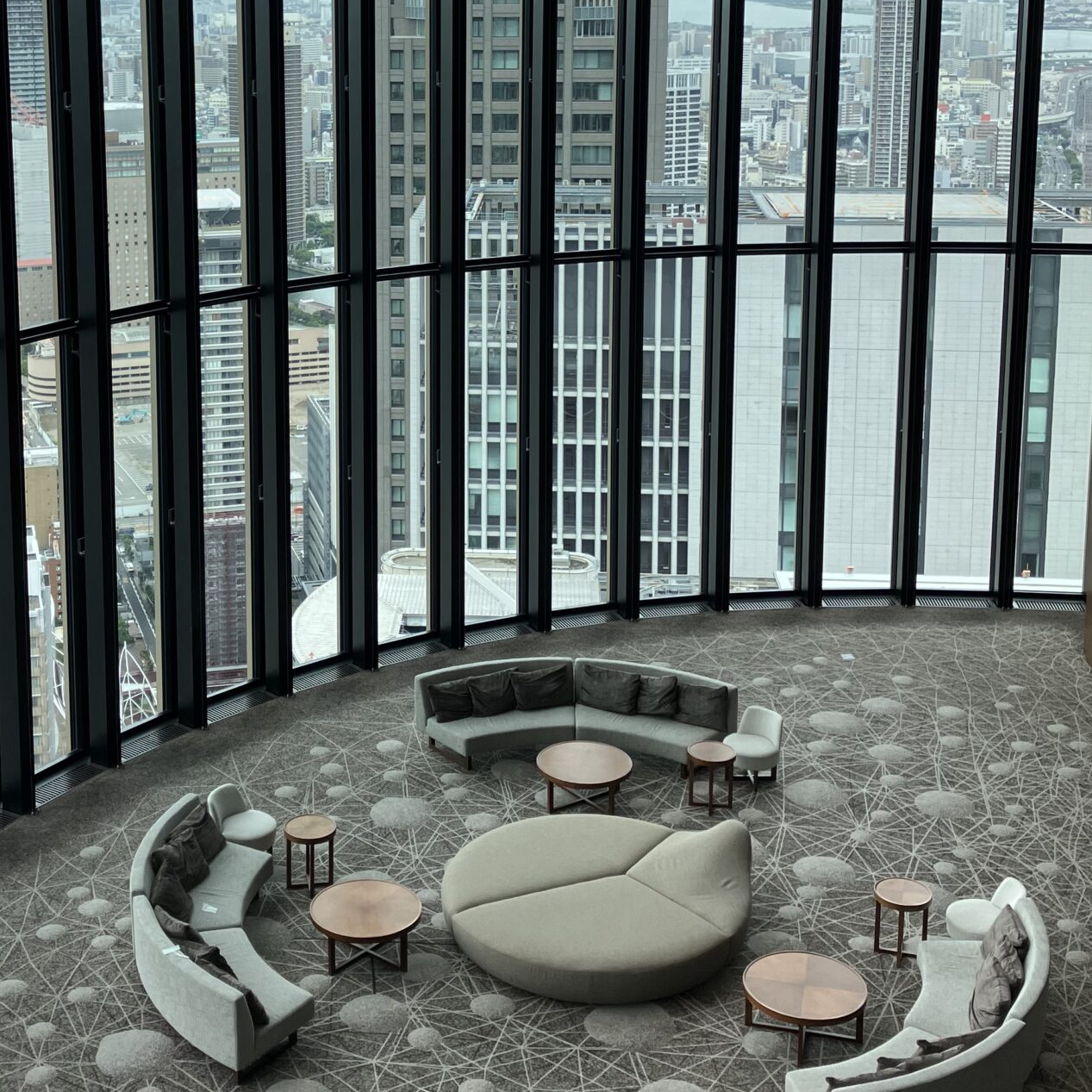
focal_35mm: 50
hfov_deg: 33.8
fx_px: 1785
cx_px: 401
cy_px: 255
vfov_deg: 33.3
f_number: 1.8
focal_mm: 3.99
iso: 32
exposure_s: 1/506
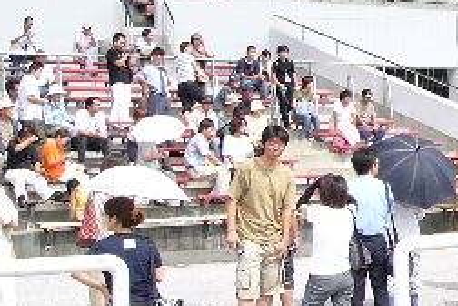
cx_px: 553
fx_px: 1209
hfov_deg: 20.1
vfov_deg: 14.2
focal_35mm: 95
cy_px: -7
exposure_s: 1/1000
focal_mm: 6
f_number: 2.8
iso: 100
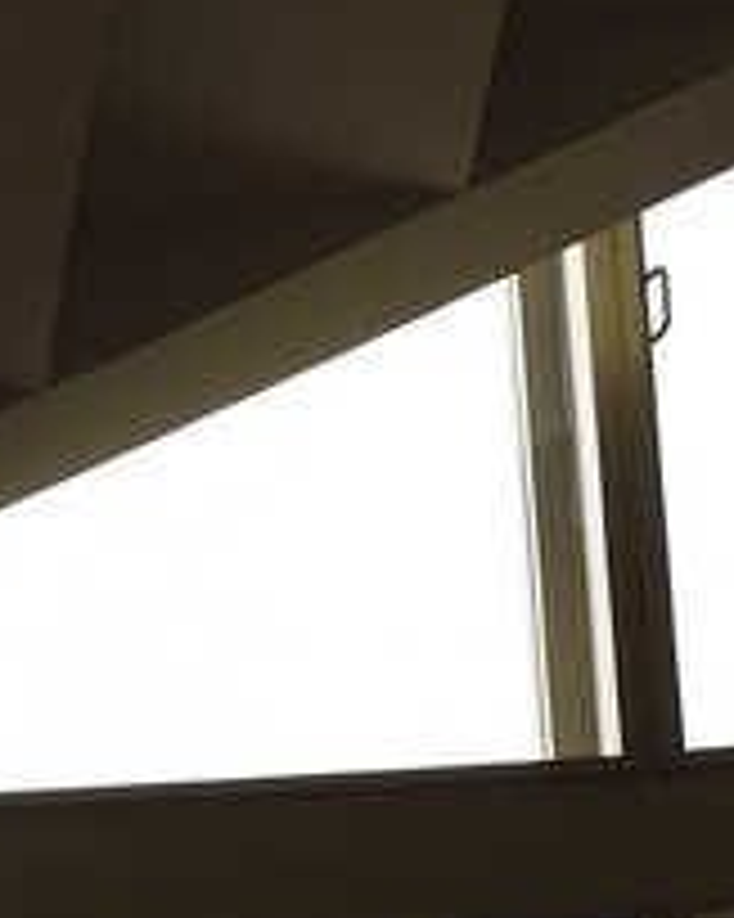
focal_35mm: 236
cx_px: -1108
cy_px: 3110
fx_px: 6413
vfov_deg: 7.0
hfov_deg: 6.2
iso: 200
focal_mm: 32
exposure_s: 1/200
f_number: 10
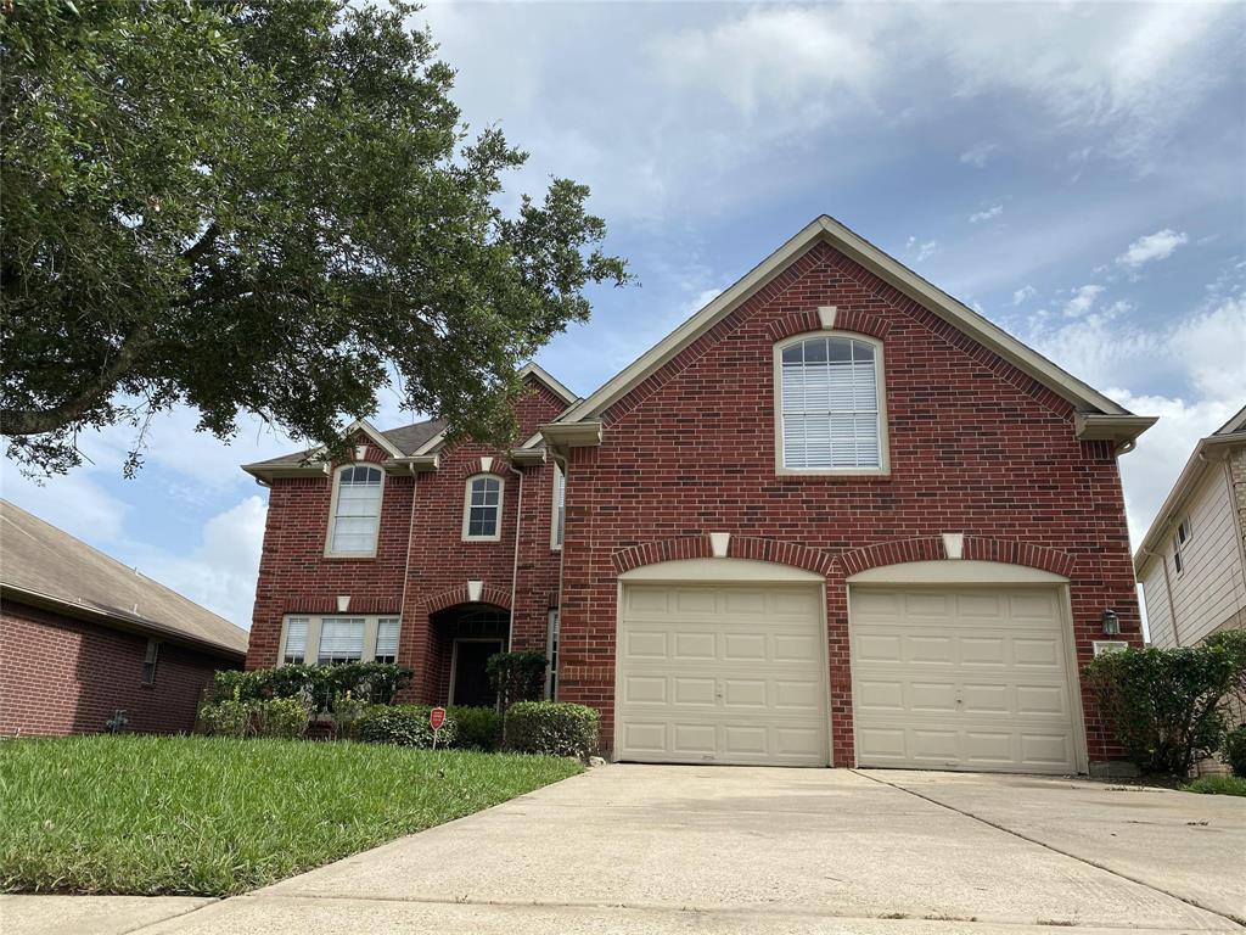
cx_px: 623
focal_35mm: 26
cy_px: 468
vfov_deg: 53.1
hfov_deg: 67.3
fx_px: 936
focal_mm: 4.2
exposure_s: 1/2967
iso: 32
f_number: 1.8
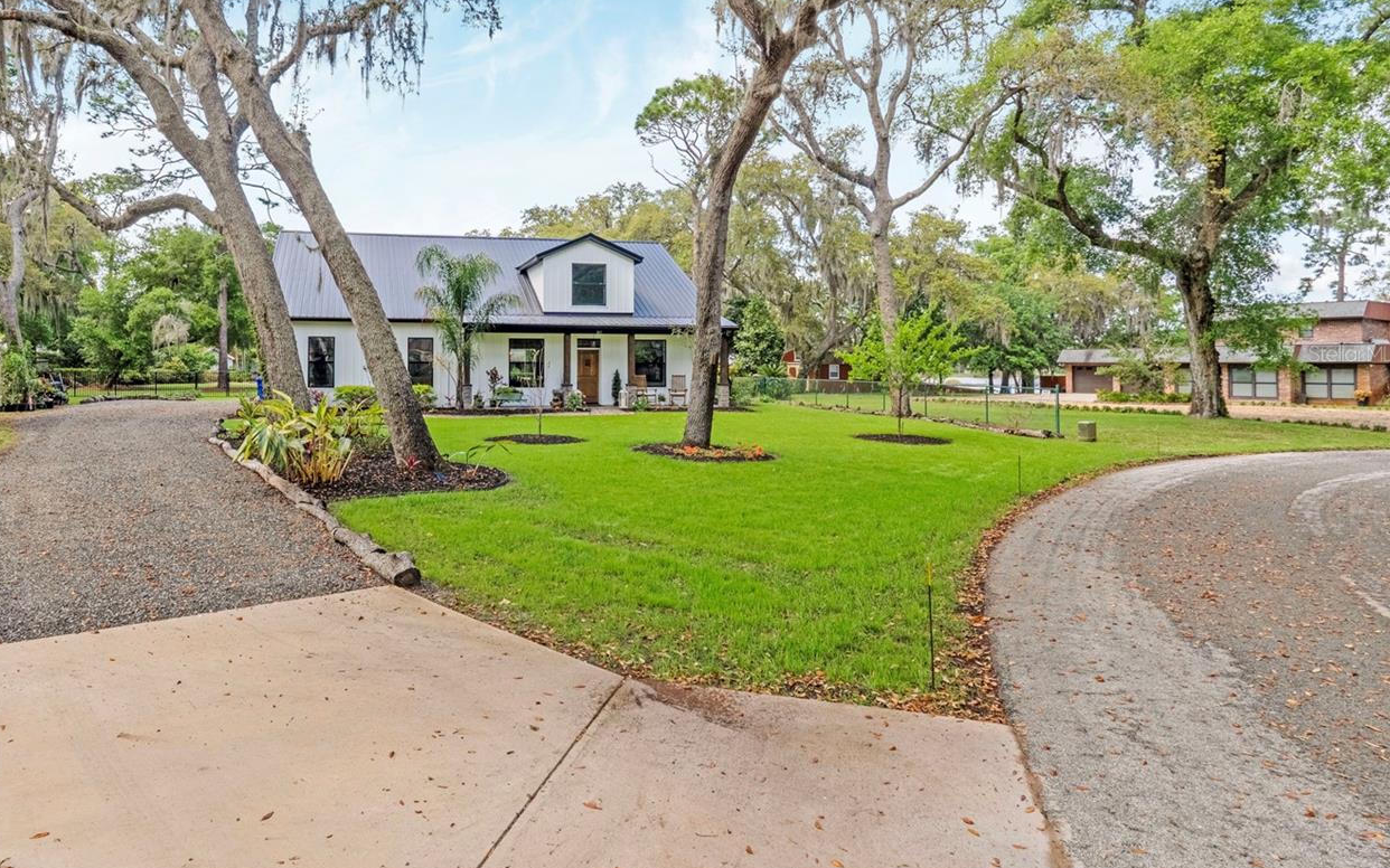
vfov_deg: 55.4
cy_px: 353
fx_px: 820
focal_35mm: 22
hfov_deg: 78.9
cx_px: 513
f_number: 9
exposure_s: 1/2000
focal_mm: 11
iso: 250
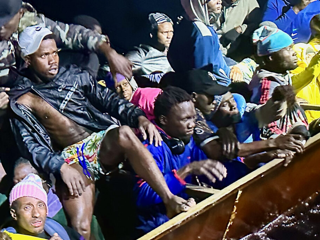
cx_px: 84
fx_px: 619
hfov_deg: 28.6
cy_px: 178
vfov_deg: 21.8
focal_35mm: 67
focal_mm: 6.86
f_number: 1.78
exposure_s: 1/31
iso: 1000
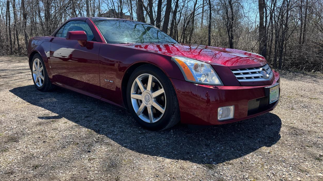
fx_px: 231
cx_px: 157
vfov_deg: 42.8
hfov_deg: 69.9
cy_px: 83
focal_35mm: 27
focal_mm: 6.76
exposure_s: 1/2041
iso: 80
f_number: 1.78
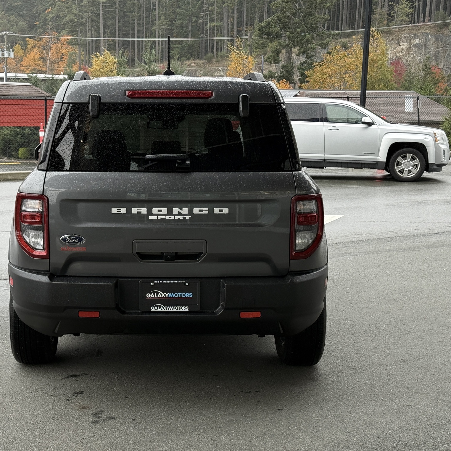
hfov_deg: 29.9
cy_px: 226
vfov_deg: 30.0
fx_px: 840
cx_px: 165
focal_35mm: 57
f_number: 1.78
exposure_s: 1/384
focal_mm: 6.76
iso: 80
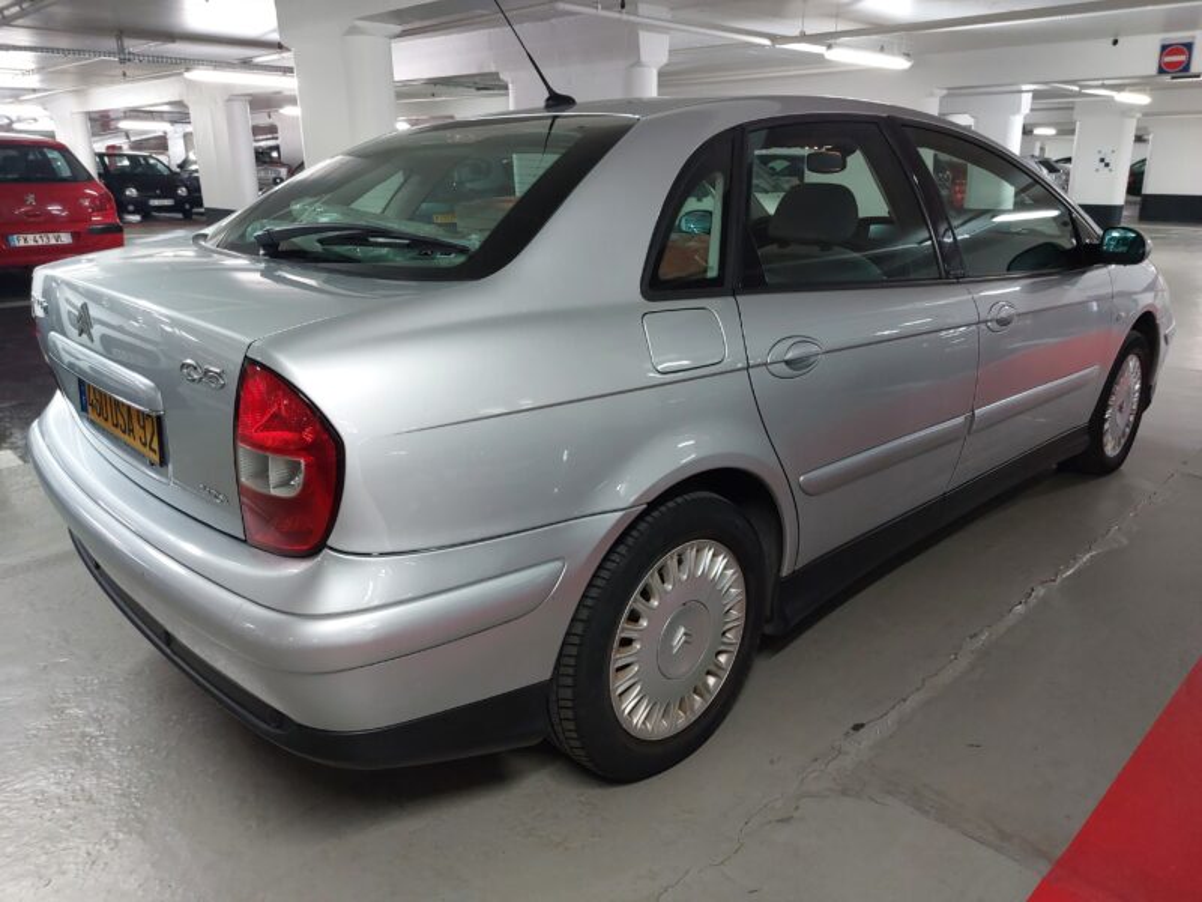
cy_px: 451
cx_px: 601
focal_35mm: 25
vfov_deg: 54.9
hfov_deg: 69.4
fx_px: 868
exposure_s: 1/60
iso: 500
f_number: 1.8
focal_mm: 5.23
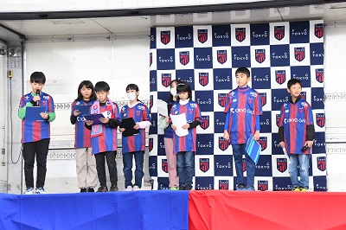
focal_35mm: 97
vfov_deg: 14.1
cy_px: 115
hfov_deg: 21.0
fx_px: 931
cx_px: 173
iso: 6400
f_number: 10
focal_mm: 65
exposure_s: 1/1600
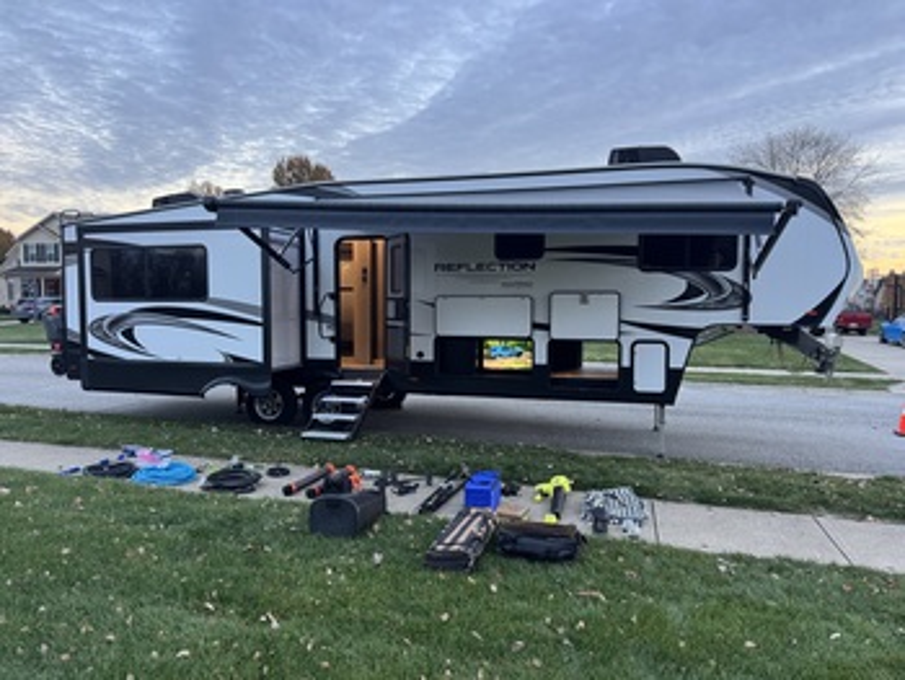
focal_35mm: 24
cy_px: 340
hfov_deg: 71.6
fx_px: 628
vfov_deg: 56.9
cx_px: 452
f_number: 1.78
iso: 200
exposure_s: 1/97
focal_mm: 6.76
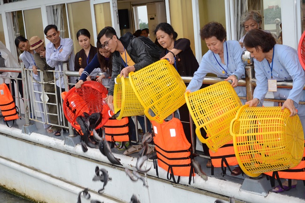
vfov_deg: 25.7
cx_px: 152
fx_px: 444
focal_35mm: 52
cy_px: 102
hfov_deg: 37.9
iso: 800
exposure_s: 1/160
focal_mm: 35
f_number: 4.5
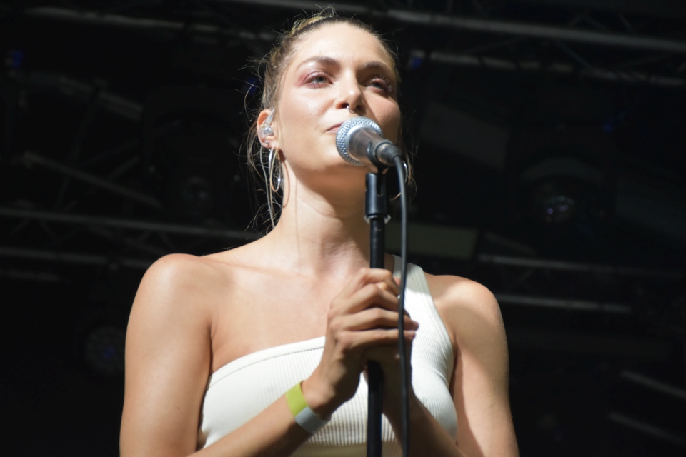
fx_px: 2429
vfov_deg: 10.8
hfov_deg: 16.1
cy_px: 228
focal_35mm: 128
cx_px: 343
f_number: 5.3
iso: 1400
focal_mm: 85
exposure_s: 1/60
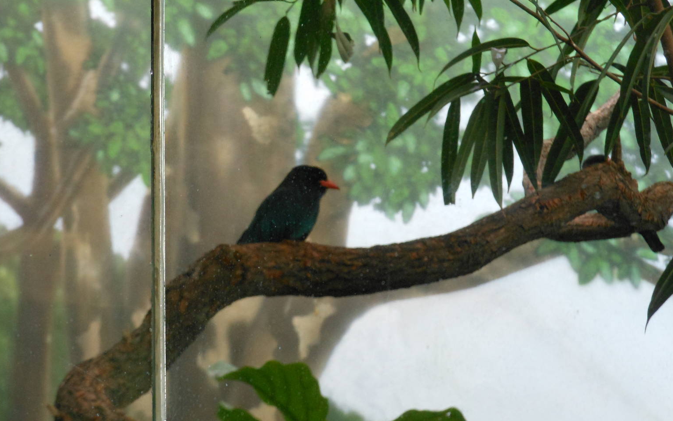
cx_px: 326
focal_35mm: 113
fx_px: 2073
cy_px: 204
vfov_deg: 11.6
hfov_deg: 18.4
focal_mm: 18.3
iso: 400
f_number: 5.4
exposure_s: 1/20
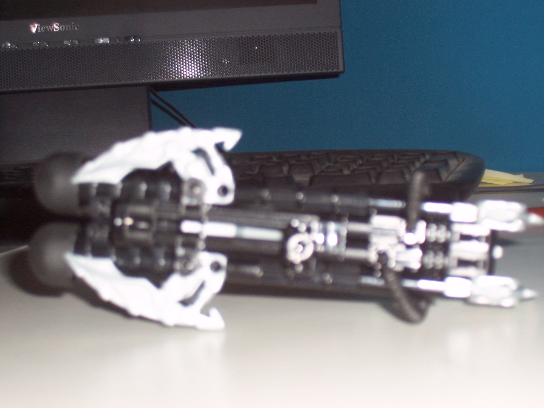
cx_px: 272
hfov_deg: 23.8
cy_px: 204
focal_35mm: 82
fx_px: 1289
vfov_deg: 18.0
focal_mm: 13.5
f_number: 4.1
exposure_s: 1/90
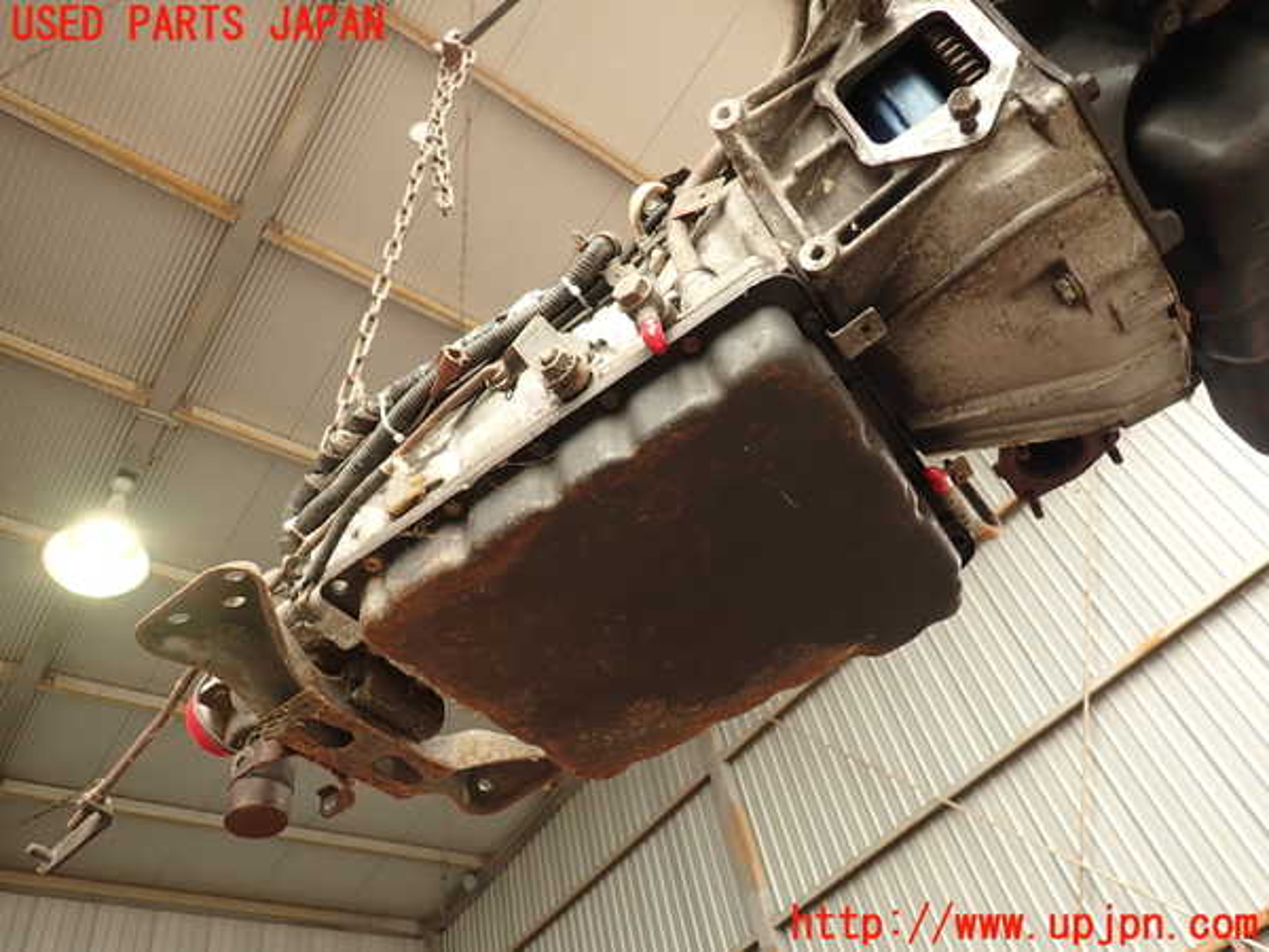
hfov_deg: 69.4
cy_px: 476
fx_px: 916
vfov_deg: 54.9
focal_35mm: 25
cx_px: 634
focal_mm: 4.5
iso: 100
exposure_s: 1/60
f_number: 2
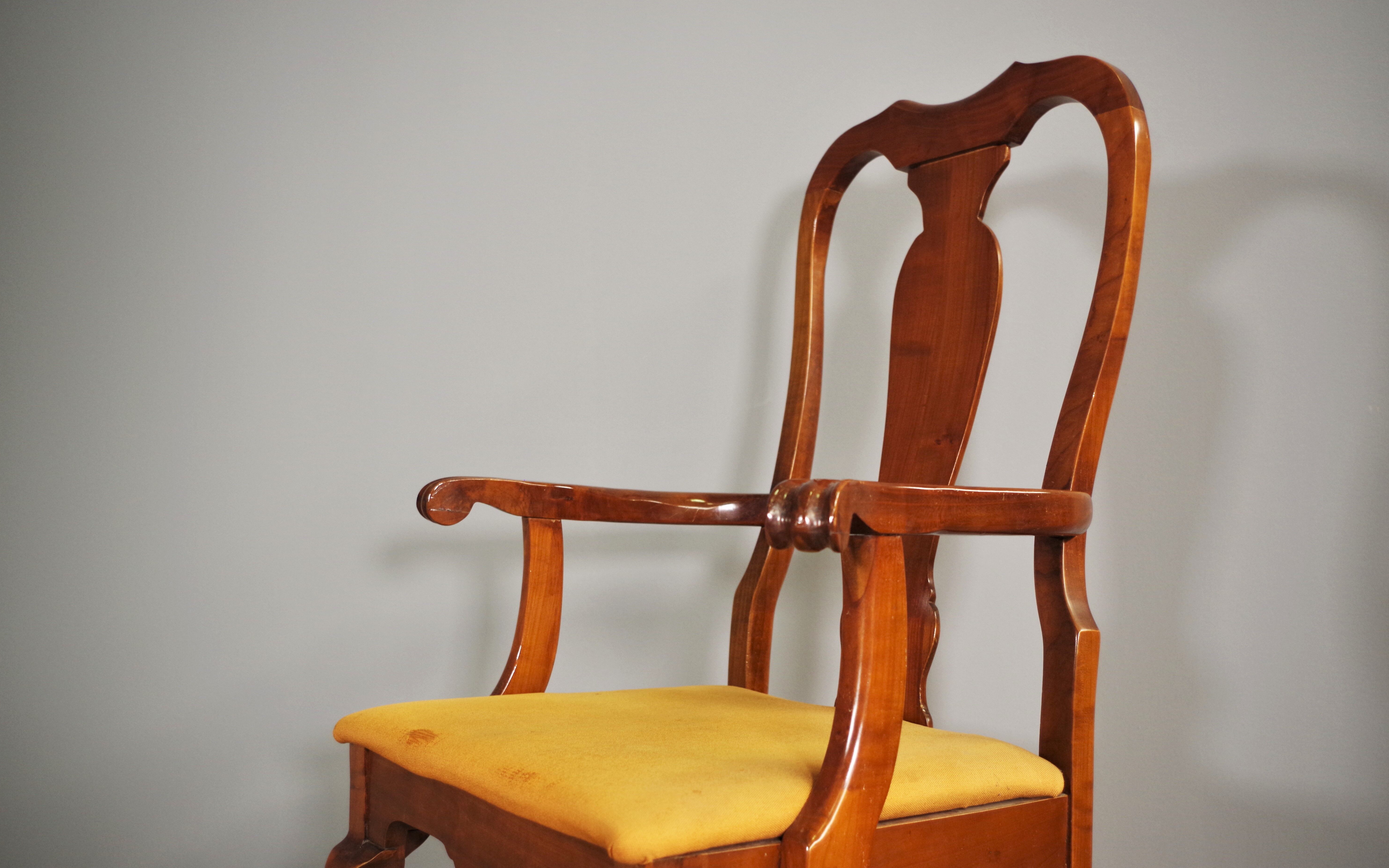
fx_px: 1401
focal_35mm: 37
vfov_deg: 34.4
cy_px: 453
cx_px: 697
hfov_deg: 52.7
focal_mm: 24.38
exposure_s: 1/60
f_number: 4
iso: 400
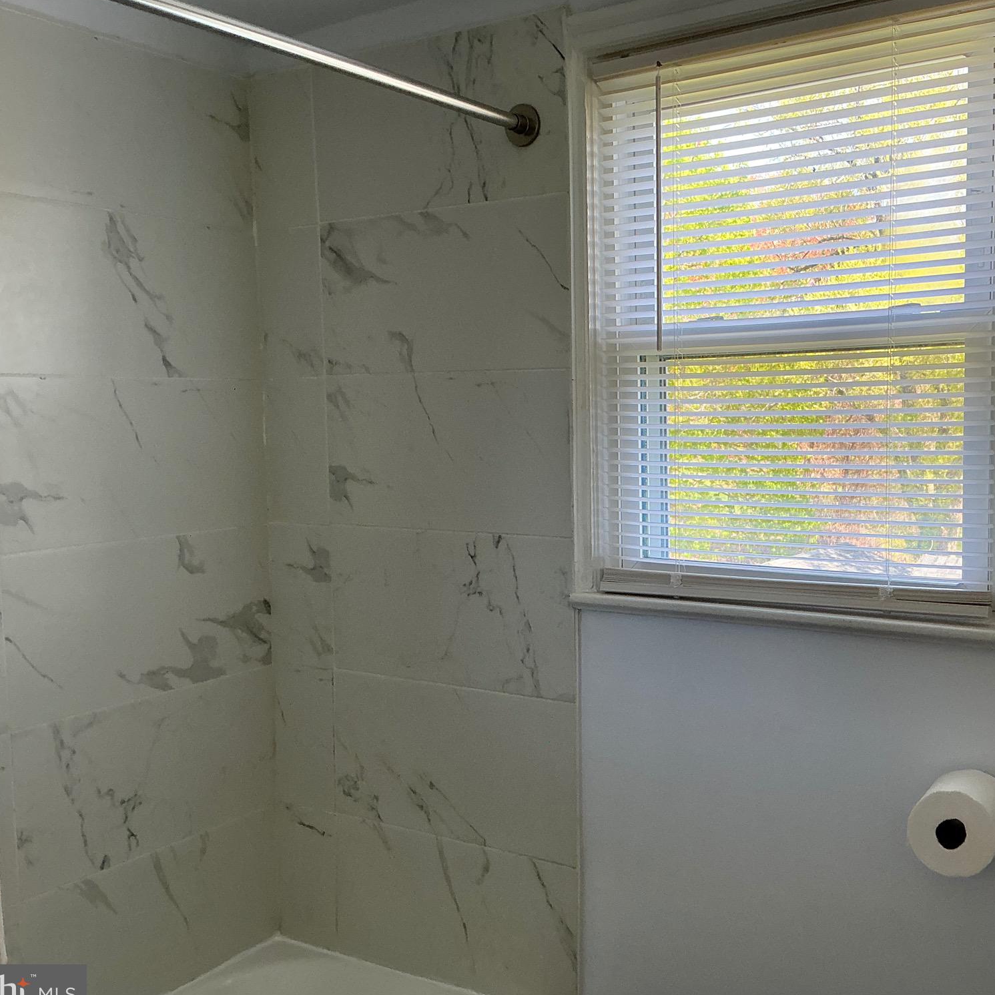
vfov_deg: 48.4
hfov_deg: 48.1
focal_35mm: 34
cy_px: 507
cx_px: 603
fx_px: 1106
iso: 50
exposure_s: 1/100
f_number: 1.8
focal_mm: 3
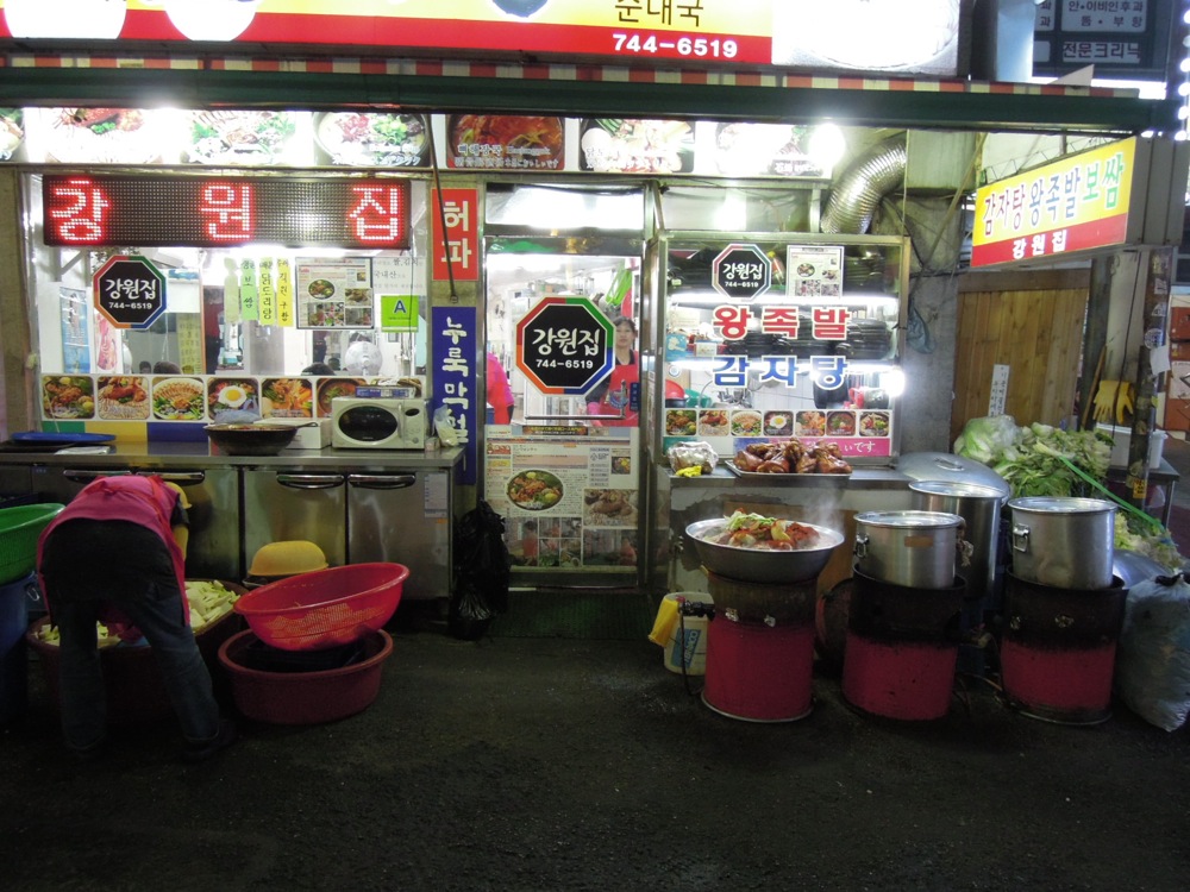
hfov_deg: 63.4
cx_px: 595
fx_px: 963
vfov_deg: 49.7
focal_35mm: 28
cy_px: 446
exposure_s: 1/30
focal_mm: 5
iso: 400
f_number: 2.8
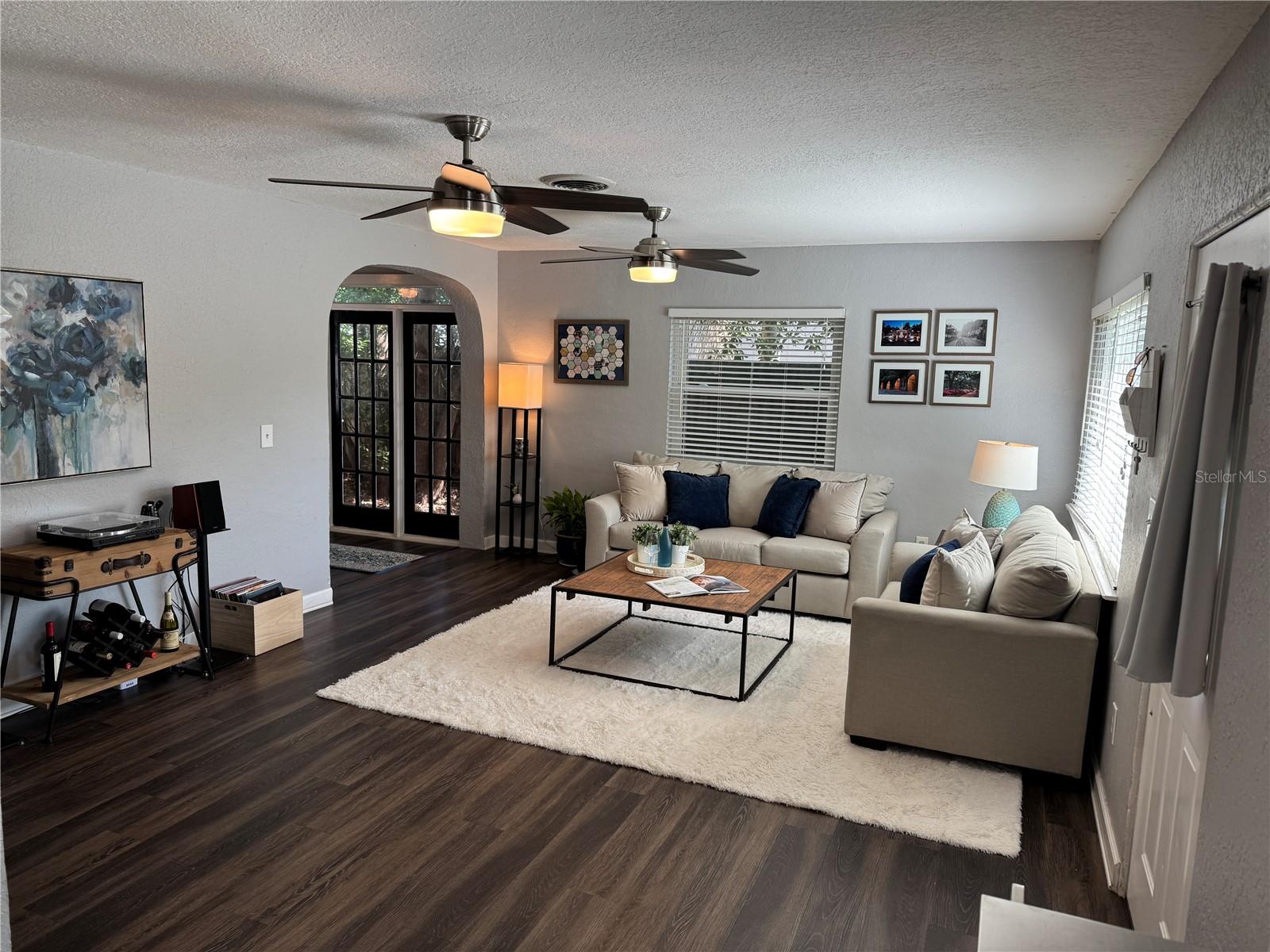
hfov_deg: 71.6
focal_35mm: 24
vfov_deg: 56.8
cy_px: 476
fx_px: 881
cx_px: 635
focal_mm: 6.76
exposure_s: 1/120
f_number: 1.78
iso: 80
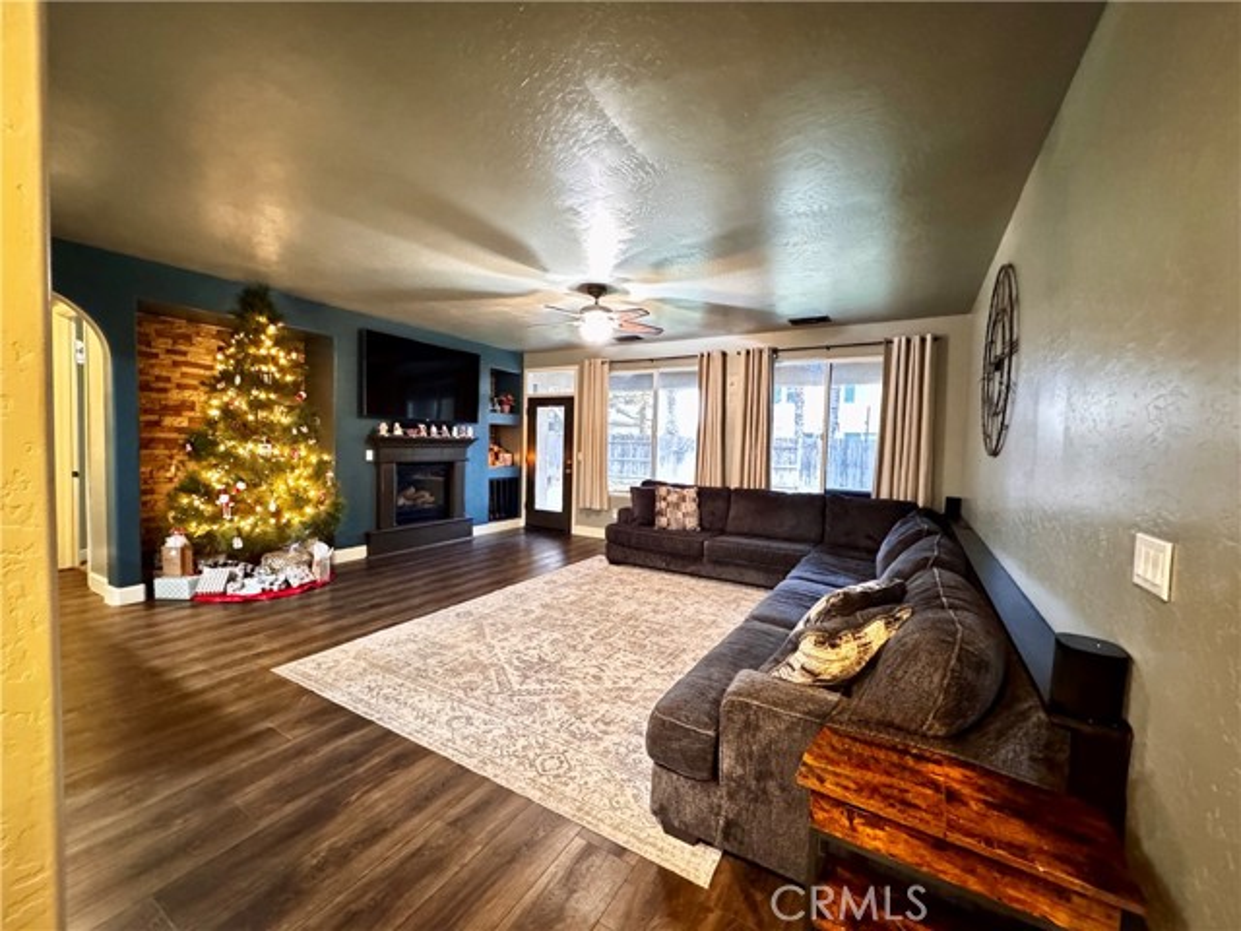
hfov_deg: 102.1
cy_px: 466
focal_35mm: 14
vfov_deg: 85.7
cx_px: 620
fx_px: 502
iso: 2500
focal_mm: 2.22
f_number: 2.2
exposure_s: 1/24
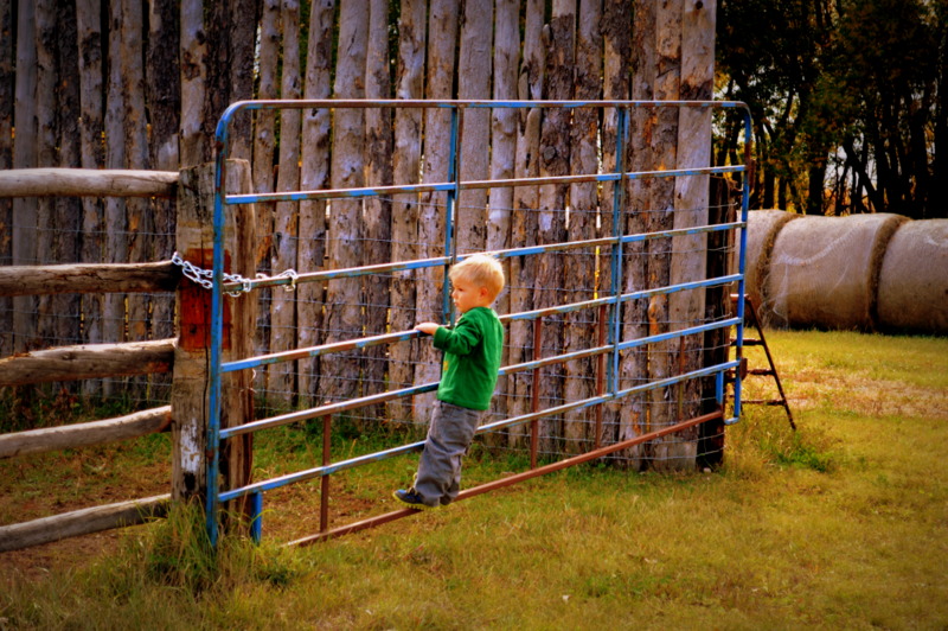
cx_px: 474
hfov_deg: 24.6
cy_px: 316
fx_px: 2171
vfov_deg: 16.5
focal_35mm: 82
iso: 250
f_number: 5.6
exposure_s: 1/125
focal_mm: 55
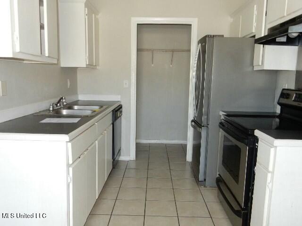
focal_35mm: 30
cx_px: 151
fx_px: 262
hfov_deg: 60.0
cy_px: 113
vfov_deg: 46.8
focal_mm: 5.4
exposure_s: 1/30
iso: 220
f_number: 4
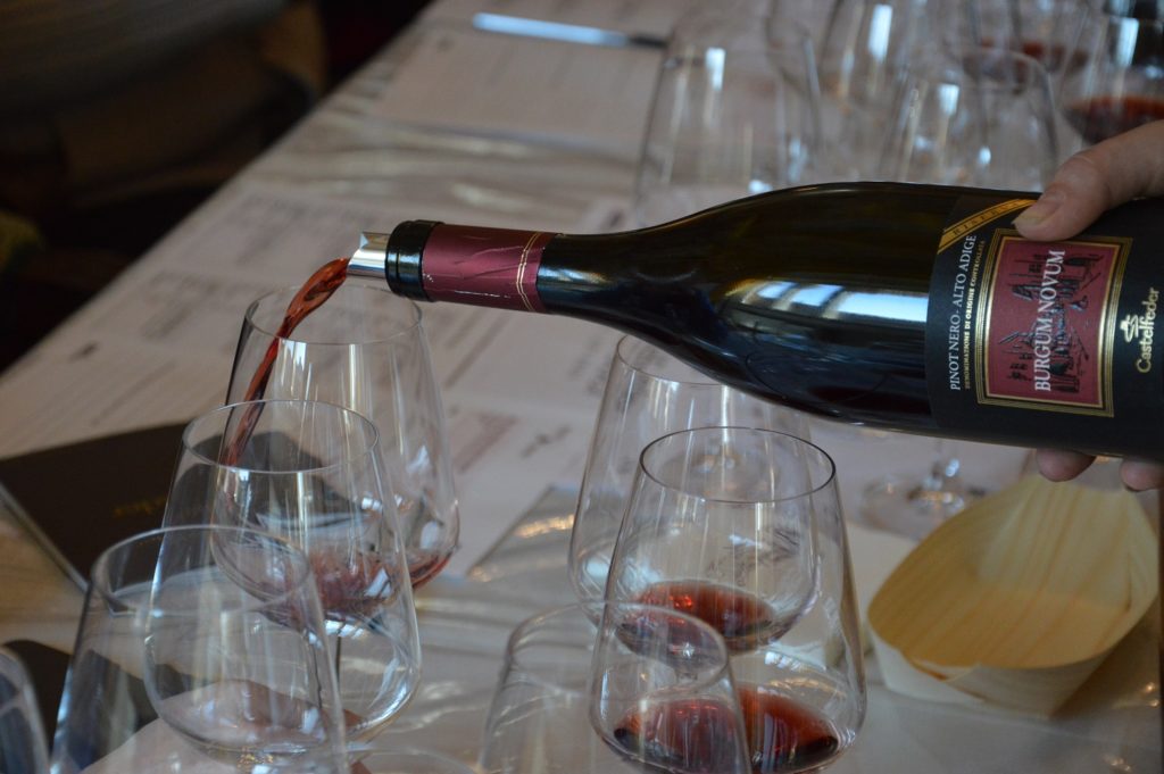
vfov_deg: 13.0
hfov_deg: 19.5
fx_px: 3392
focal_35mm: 105
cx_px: 582
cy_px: 387
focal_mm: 70
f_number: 5.3
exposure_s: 1/400
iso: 1600
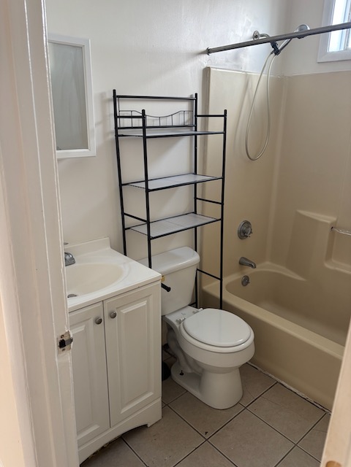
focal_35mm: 26
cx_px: 176
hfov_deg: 53.1
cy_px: 234
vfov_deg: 67.3
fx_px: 352
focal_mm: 5.96
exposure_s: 1/69
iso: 125
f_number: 1.6
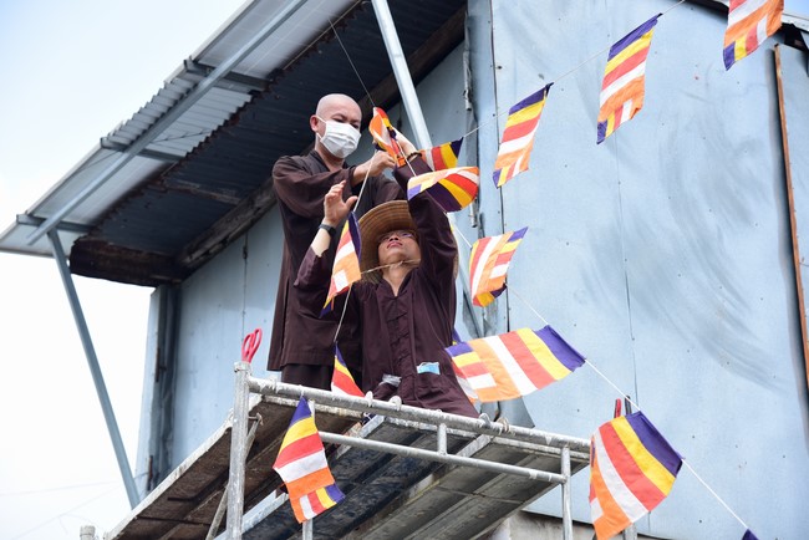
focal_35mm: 82
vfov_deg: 16.7
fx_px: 1843
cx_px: 404
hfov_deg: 24.8
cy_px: 270
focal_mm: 82
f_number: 5.6
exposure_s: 1/250
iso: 160
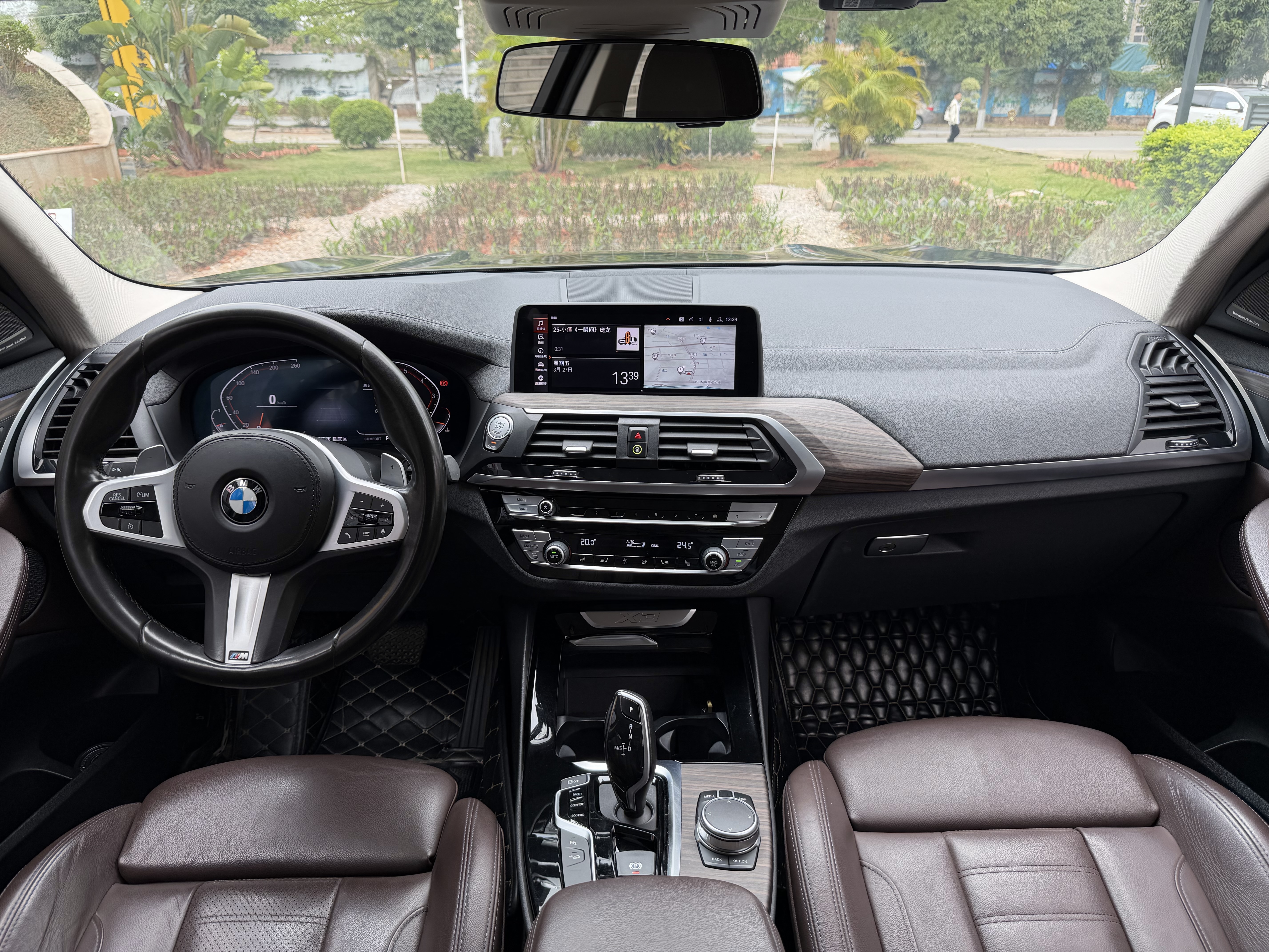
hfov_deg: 71.6
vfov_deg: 56.8
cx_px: 634
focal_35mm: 24
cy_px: 476
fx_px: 880
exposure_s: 1/333
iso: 80
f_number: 1.78
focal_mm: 6.76
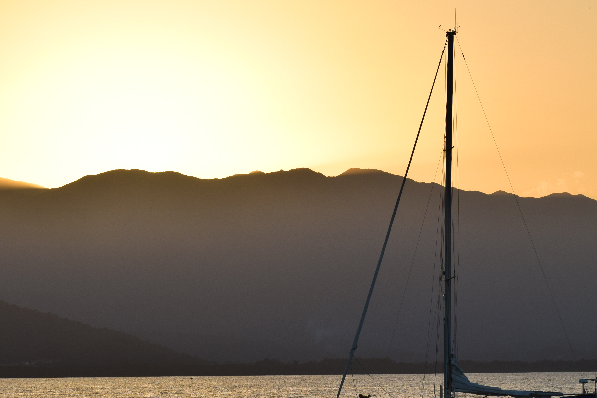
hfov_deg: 11.9
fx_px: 2852
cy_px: 268
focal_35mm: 172
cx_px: 292
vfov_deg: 8.0
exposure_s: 1/500
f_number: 11
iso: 220
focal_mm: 70
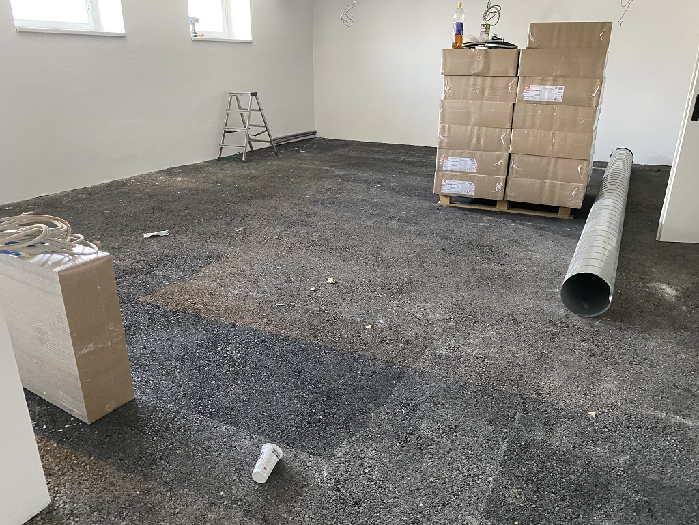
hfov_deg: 67.3
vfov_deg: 53.1
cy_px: 262
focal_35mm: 26
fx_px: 525
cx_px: 350
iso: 400
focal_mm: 4.25
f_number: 1.8
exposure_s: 1/33
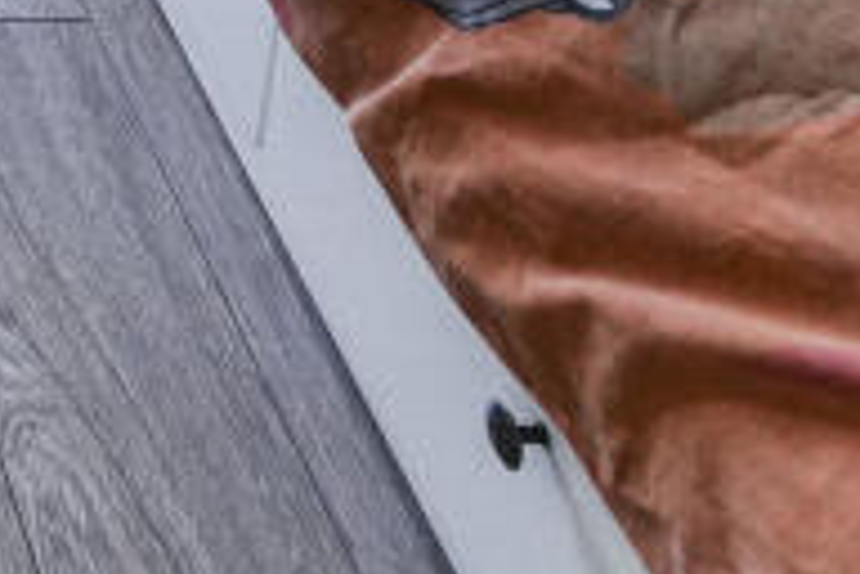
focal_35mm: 80
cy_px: -935
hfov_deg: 19.9
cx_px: -605
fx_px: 1911
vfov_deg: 12.2
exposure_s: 1/160
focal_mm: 10
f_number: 4
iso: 800
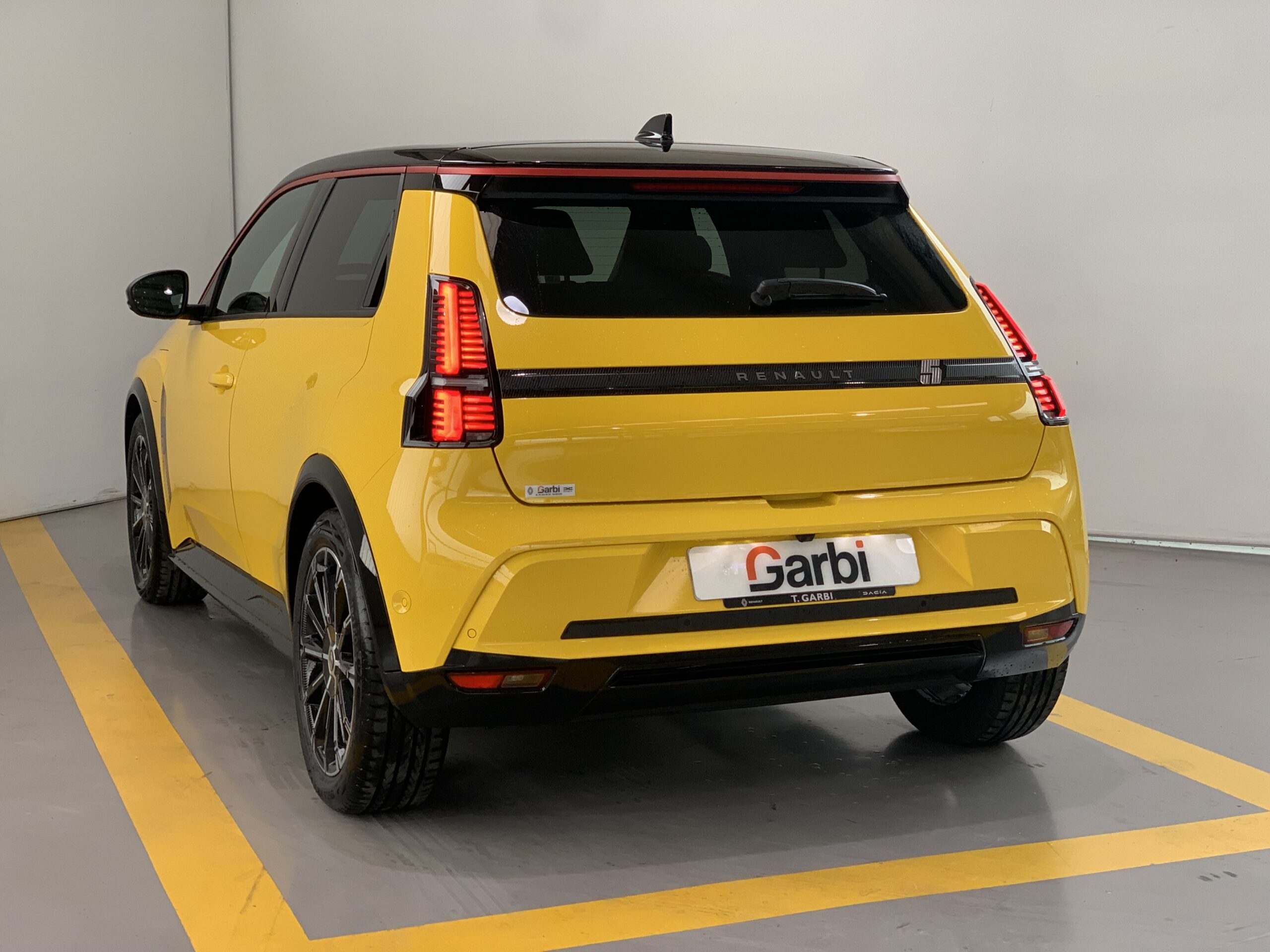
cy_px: 476
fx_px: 1908
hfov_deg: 36.8
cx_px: 635
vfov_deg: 28.0
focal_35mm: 52
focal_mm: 6
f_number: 2.4
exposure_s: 1/122
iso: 125
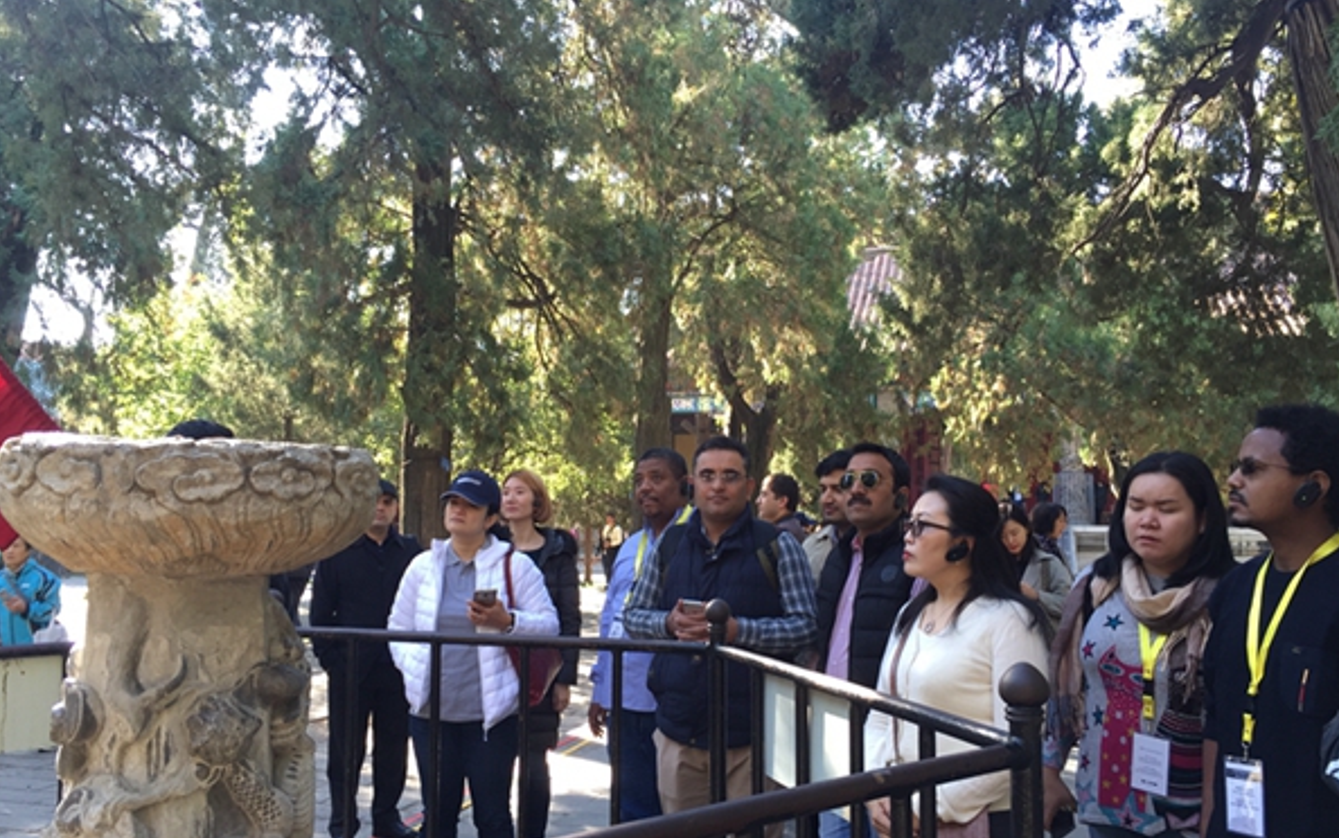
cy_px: 476
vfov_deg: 40.6
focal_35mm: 31
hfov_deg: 61.2
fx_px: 1132
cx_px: 674
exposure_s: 1/60
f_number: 2.2
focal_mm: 4.15
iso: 32
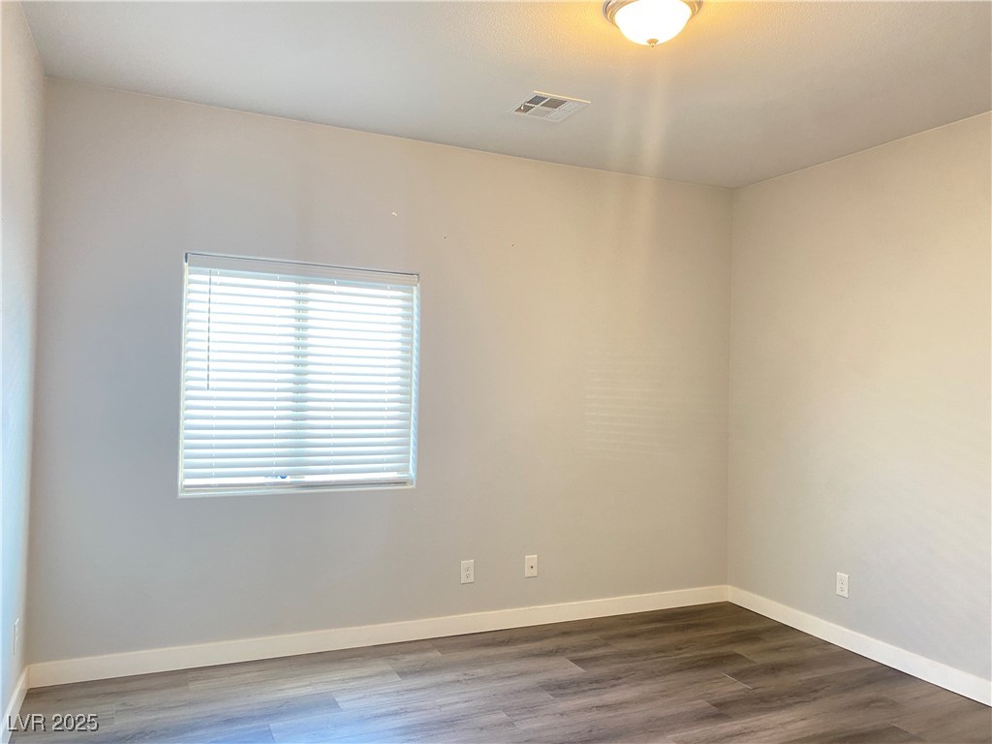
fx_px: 745
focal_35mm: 26
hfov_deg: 67.3
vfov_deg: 53.1
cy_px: 372
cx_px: 496
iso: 125
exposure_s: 1/60
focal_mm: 4.25
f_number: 1.8
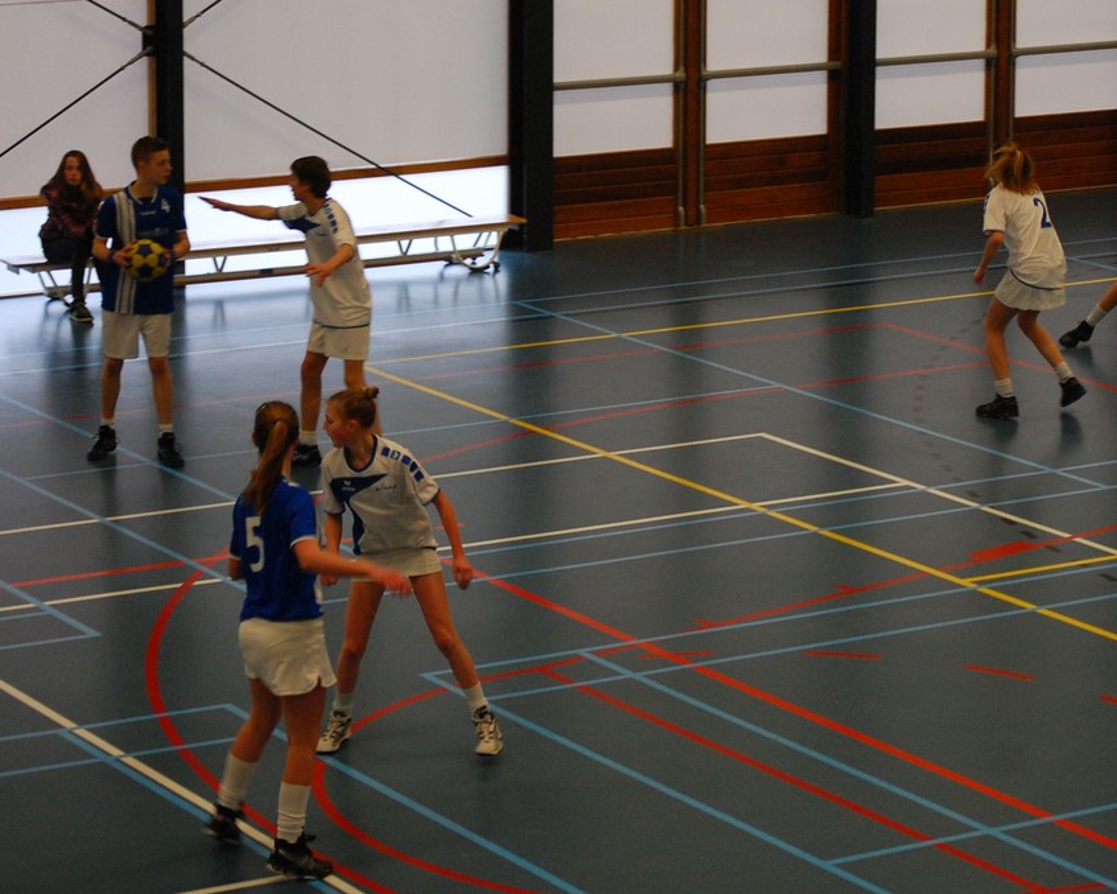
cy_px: 446
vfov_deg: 16.4
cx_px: 647
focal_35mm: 94
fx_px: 3094
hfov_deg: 20.5
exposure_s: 1/80
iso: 800
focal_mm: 55
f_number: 4.5
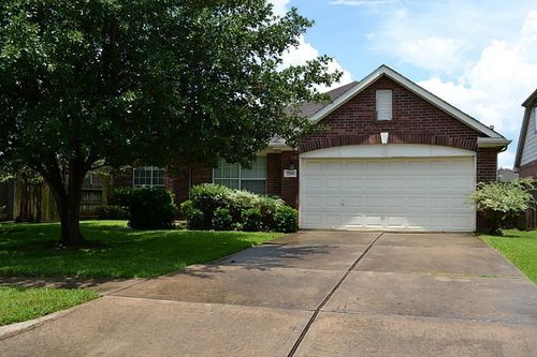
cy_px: 178
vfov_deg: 36.8
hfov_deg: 53.1
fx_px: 537
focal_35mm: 36
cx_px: 268
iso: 100
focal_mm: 24
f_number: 8
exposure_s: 1/200
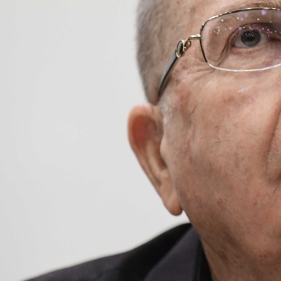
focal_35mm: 581
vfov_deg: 3.0
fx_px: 5336
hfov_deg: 3.0
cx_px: 323
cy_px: 82
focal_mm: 200
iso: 8000
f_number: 3.2
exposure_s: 1/250
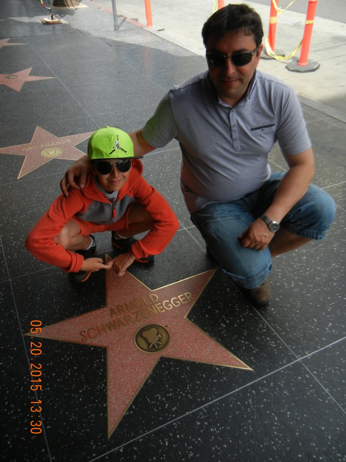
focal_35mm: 30
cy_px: 231
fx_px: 400
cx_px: 173
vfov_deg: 60.0
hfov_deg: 46.8
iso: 160
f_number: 3.5
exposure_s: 1/612
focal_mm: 5.4
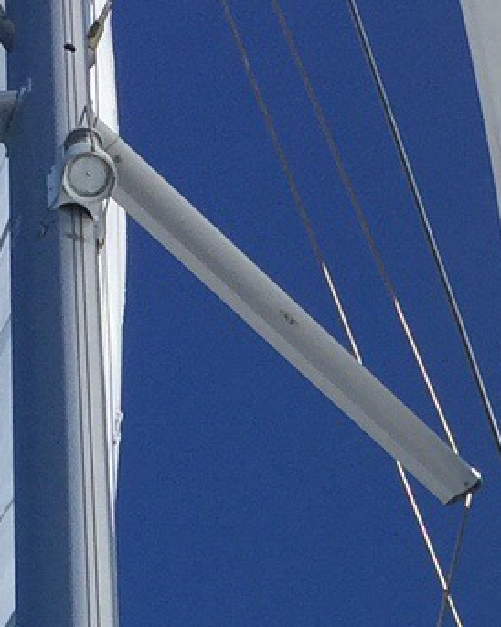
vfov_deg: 10.8
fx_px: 3135
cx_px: 505
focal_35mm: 169
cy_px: 1046
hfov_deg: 9.1
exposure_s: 1/3049
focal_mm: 4.15
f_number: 2.2
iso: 32
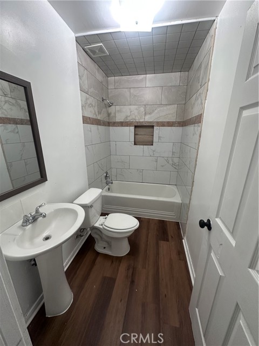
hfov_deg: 85.7
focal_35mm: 14
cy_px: 173
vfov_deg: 102.1
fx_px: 140
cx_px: 130
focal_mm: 2.22
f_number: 2.2
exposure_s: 1/60
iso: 160
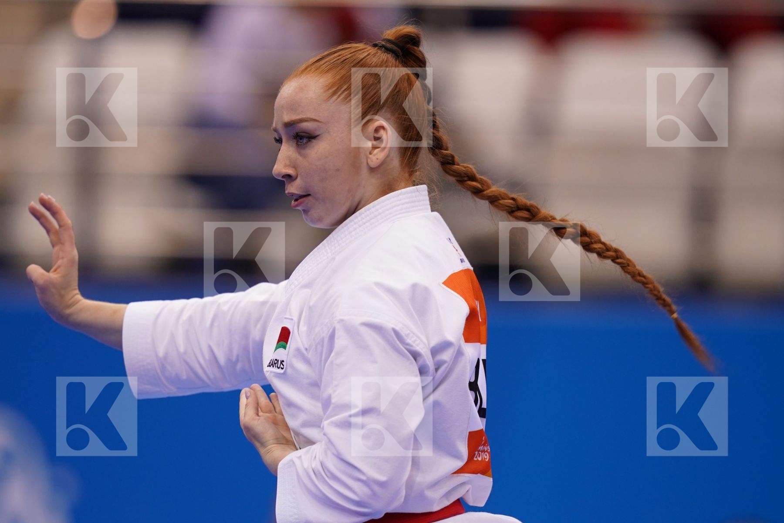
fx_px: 13066
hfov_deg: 3.4
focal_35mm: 600
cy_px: 262
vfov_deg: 2.3
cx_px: 392
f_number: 2.8
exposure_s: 1/500
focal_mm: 400
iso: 500
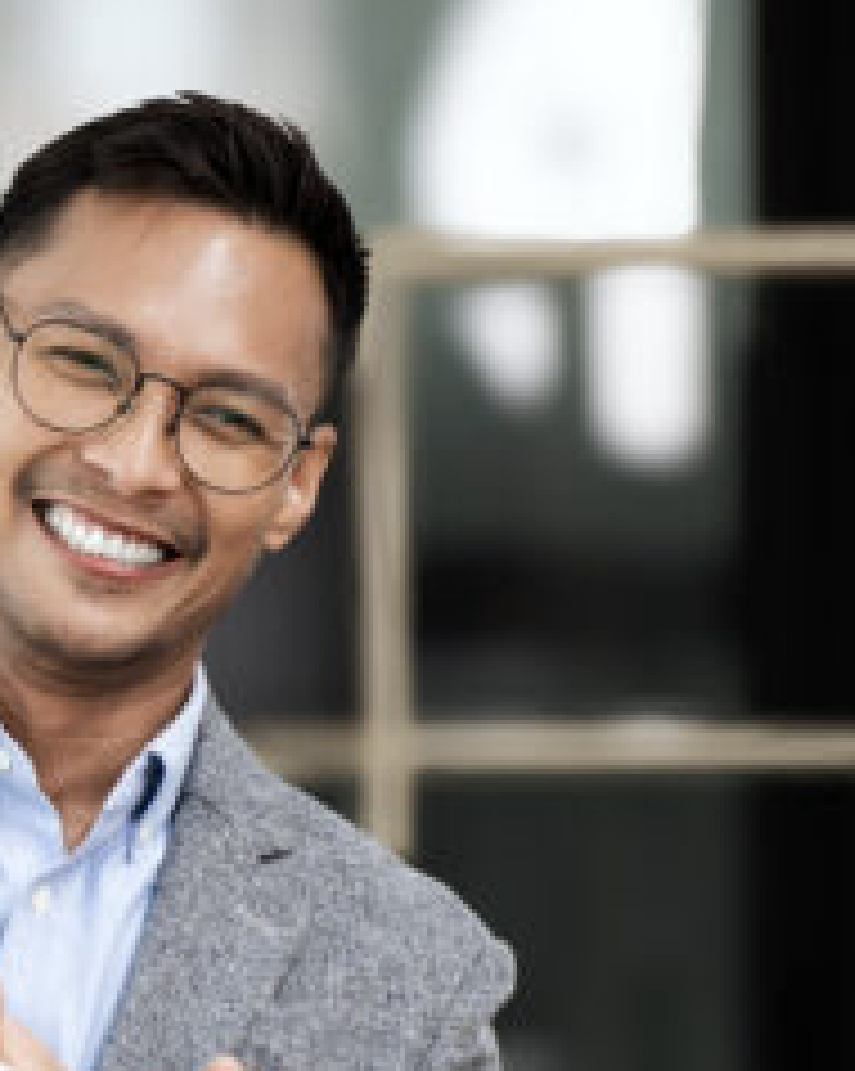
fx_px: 15234
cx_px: -364
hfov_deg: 3.2
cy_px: 1087
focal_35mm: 481
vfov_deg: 4.0
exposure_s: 1/100
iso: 250
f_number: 2.8
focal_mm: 119
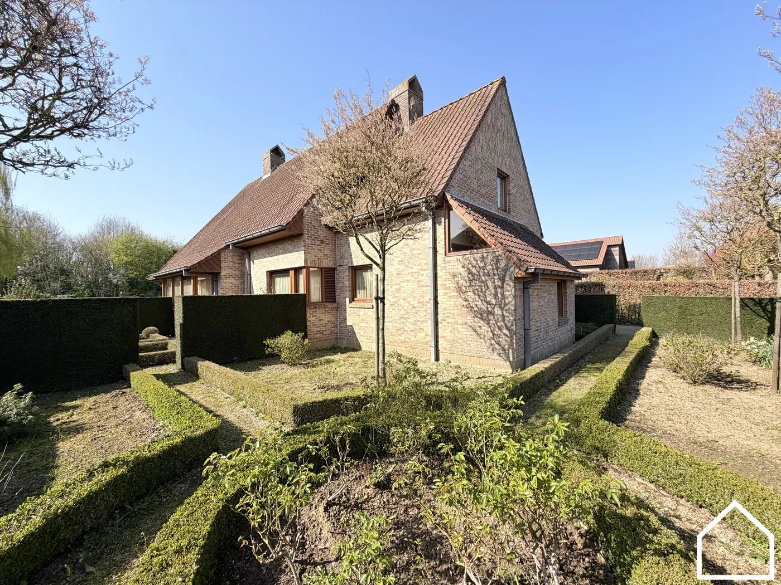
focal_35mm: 14
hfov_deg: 102.1
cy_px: 292
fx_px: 316
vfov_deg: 85.7
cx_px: 390
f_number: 2.2
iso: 32
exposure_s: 1/770
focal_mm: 2.22
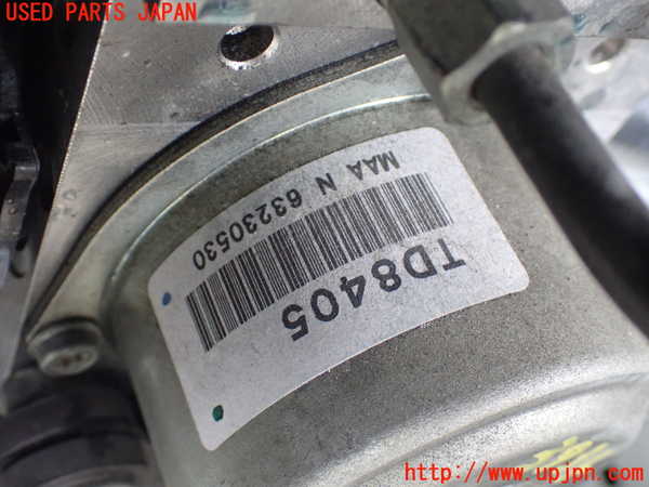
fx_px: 881
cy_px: 244
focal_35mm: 47
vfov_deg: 30.9
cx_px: 324
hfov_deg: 40.4
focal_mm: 8.4
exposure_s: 1/125
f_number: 3.1
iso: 800
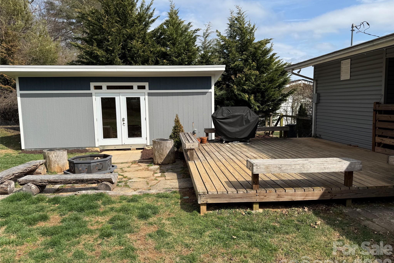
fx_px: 274
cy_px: 131
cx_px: 197
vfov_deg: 51.3
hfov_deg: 71.5
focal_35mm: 25
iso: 80
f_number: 1.78
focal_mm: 6.76
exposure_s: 1/4975
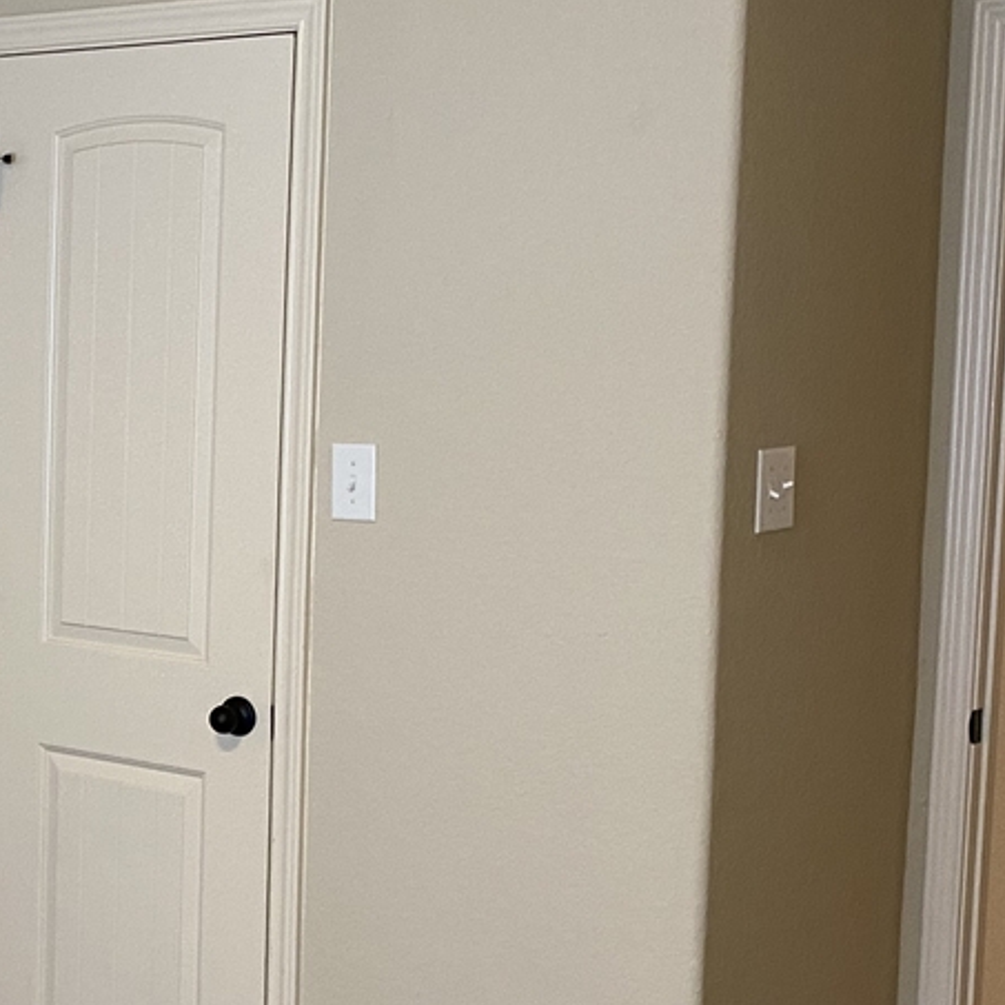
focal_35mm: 73
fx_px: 2398
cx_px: -193
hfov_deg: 21.9
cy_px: 519
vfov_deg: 23.7
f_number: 1.8
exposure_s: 1/60
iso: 125
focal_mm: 4.25
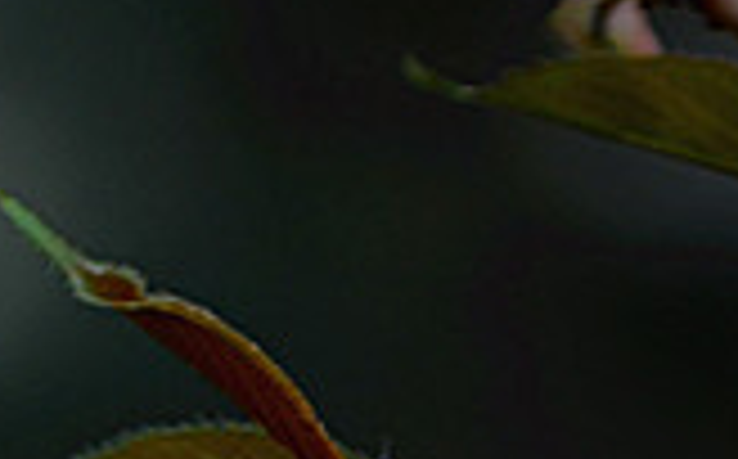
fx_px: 22455
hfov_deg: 1.9
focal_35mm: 1118
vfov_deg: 1.2
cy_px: 1127
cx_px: 976
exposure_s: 1/50
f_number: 4
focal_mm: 150
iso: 200
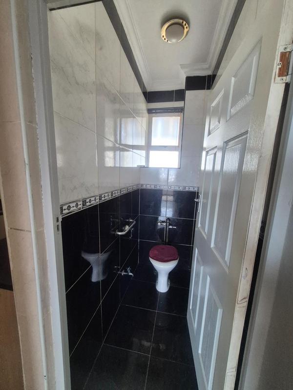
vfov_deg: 106.2
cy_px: 195
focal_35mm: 13
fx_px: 147
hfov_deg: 89.9
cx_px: 146
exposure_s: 1/100
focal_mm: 1.74
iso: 400
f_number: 2.2
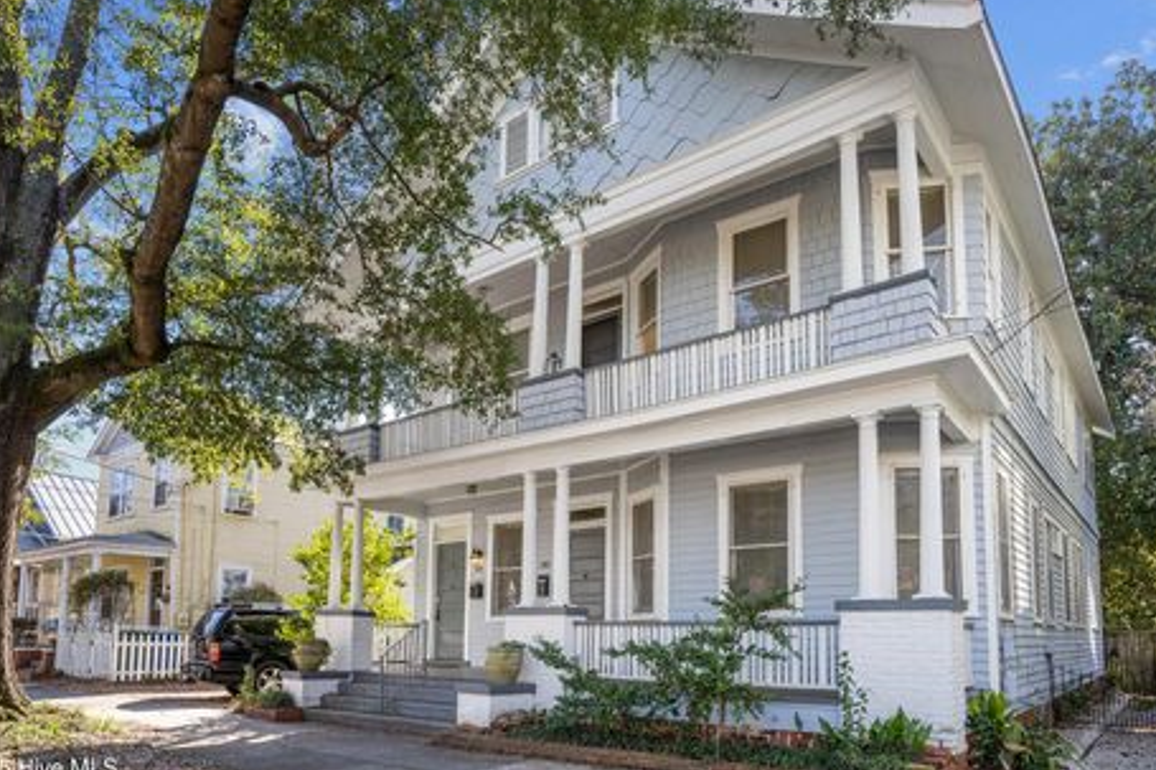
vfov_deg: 57.2
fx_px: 706
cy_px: 382
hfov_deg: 78.6
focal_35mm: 22
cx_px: 572
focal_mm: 20
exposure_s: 1/1000
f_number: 5
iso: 800
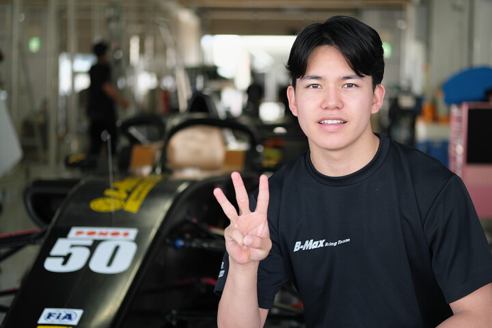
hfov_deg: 27.0
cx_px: 246
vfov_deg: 18.2
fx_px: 1025
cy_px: 164
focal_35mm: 75
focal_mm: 50
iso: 320
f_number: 2
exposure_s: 1/180
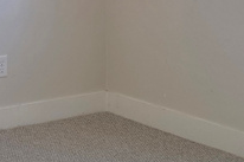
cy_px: -59
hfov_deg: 16.0
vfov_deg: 11.2
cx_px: -108
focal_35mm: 119
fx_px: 806
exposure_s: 1/120
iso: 250
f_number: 1.7
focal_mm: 6.3
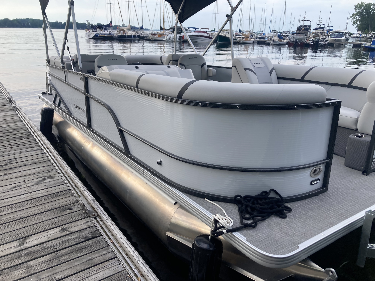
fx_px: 303
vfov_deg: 49.7
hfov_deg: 63.4
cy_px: 140
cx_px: 188
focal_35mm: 28
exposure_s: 1/558
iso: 20
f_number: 1.8
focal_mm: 3.99
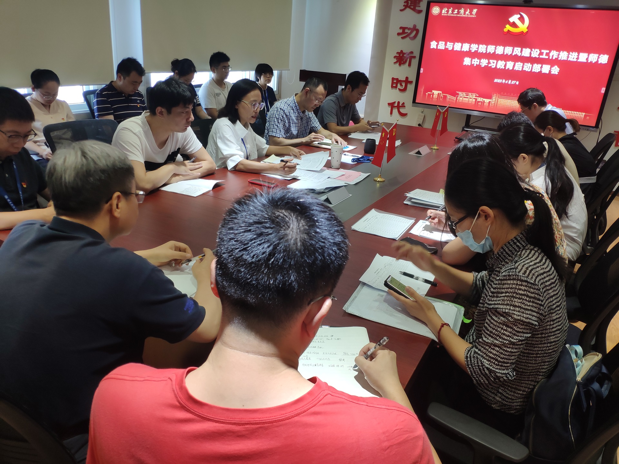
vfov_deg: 63.4
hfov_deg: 79.0
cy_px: 232
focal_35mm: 21
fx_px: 376
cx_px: 310
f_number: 1.8
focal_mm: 4.22
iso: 200
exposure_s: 1/50
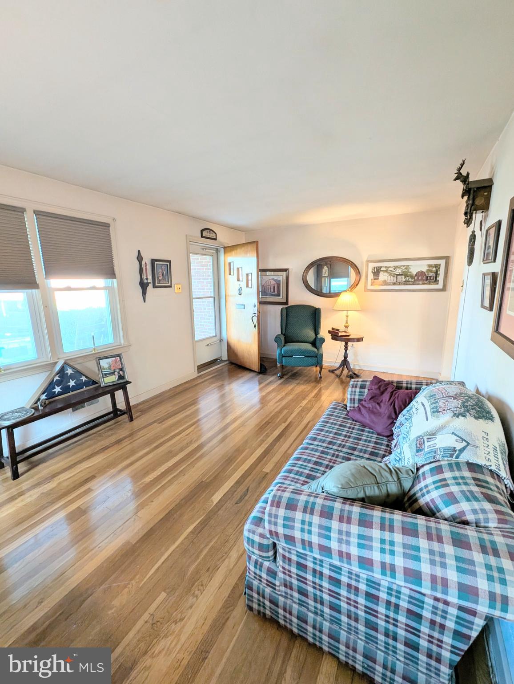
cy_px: 342
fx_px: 257
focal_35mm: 13
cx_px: 257
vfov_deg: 106.1
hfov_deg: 90.0
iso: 96
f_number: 2.2
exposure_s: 1/28.5
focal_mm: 1.95
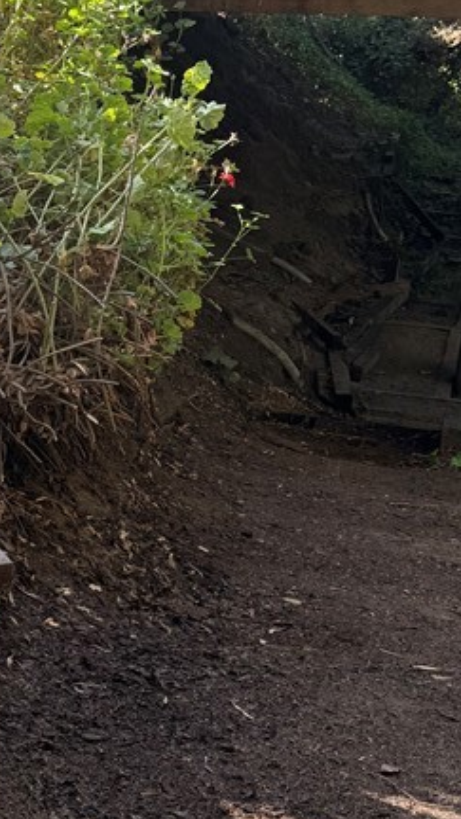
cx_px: -55
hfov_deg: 18.6
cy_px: 413
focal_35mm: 62
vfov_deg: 33.8
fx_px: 1347
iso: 80
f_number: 1.78
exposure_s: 1/310
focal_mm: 6.76
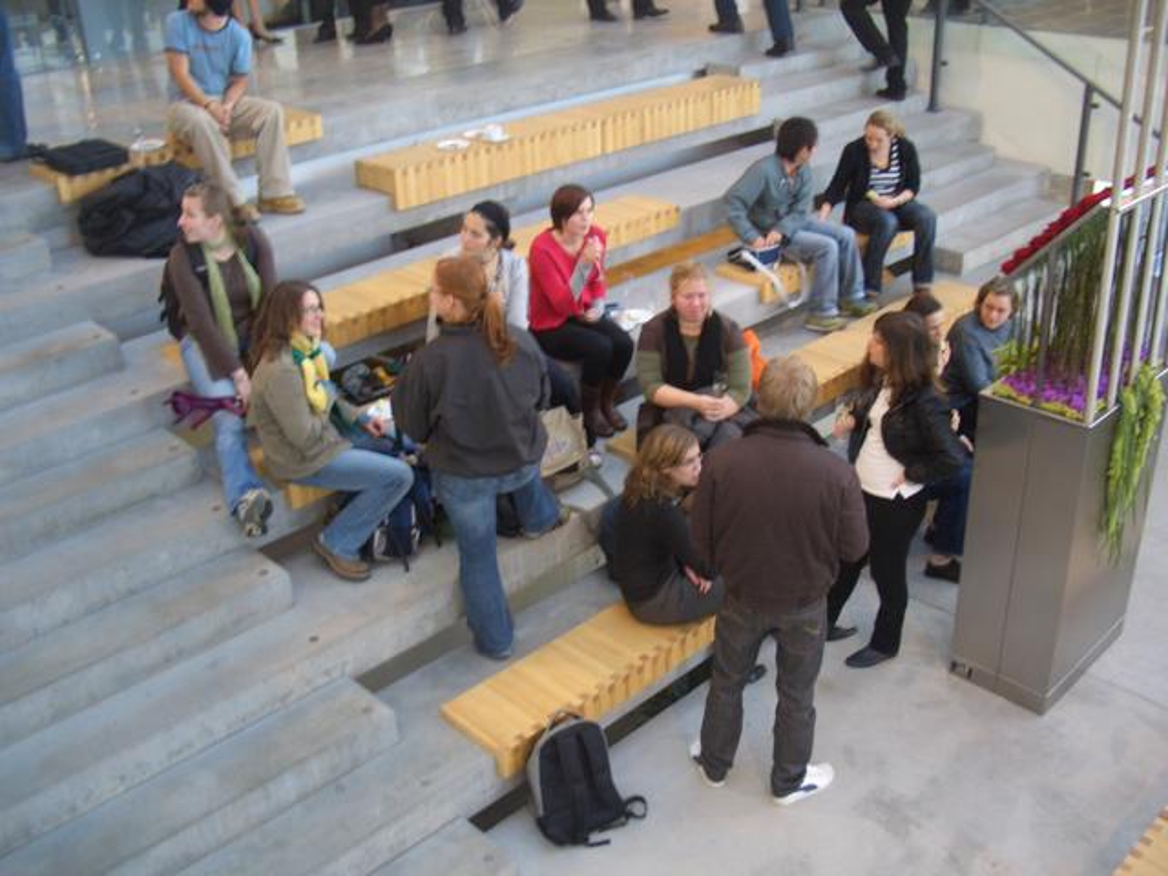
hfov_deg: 52.6
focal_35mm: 35
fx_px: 1181
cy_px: 438
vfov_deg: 40.7
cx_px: 584
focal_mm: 5.8
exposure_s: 1/15
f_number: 2.6
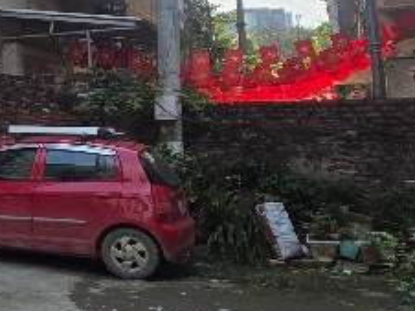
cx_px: -263
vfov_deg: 24.4
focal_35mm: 59
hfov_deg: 23.4
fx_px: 707
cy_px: 70
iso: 40
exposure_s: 1/1632
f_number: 1.9
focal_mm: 2.2
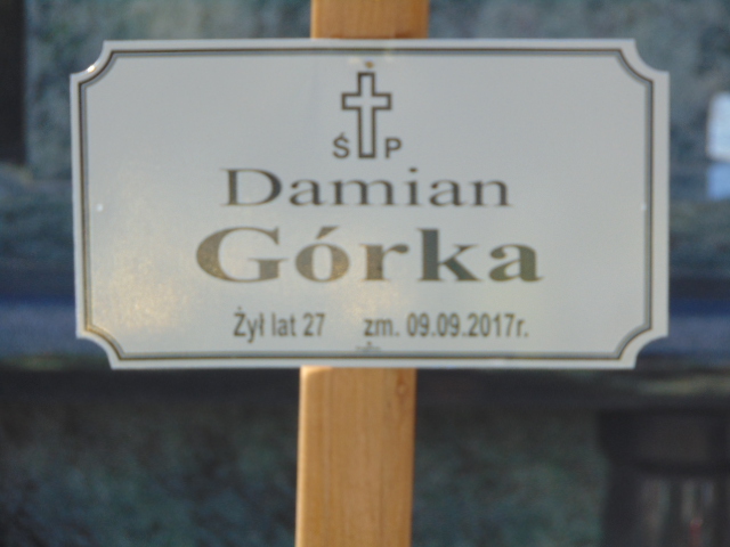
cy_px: 274
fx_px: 6474
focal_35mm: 307
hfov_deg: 6.5
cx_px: 365
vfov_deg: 4.8
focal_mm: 55.1
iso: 80
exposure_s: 1/400
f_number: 4.2
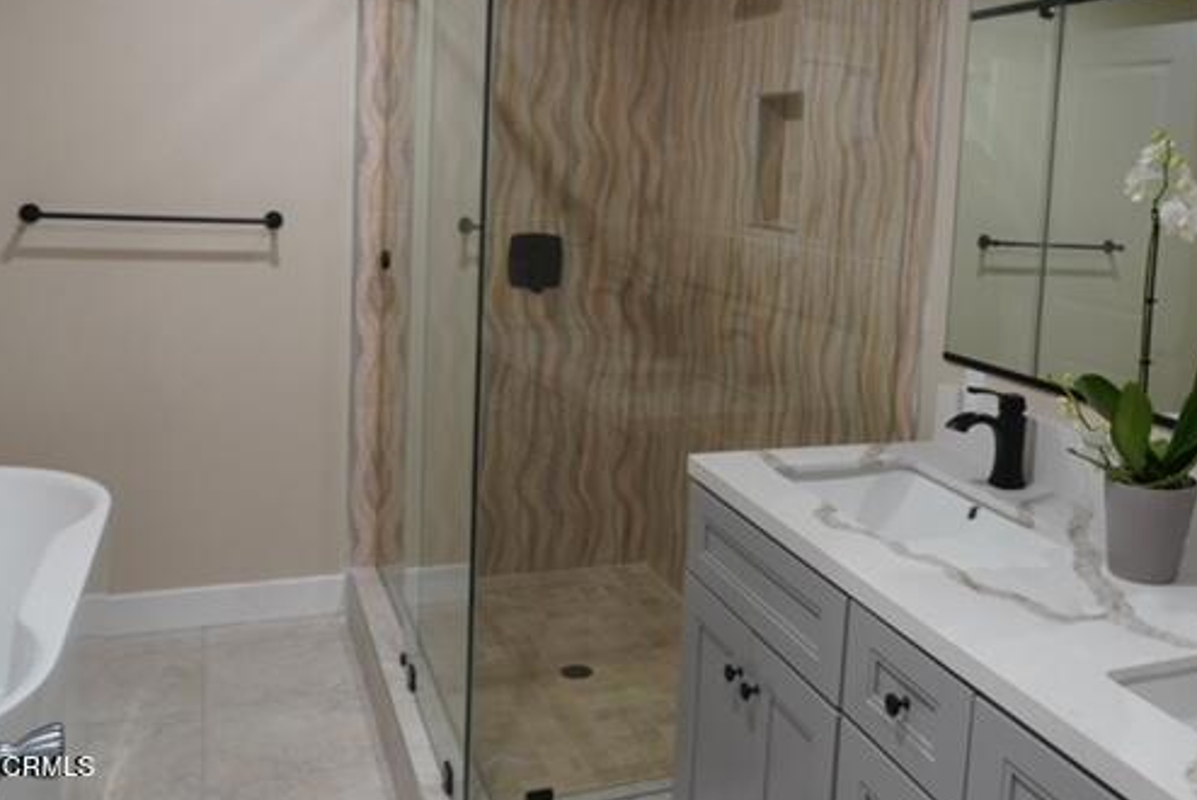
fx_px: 1164
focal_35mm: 35
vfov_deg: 37.6
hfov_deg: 53.7
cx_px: 763
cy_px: 291
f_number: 5.6
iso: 640
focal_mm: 18
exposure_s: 1/30
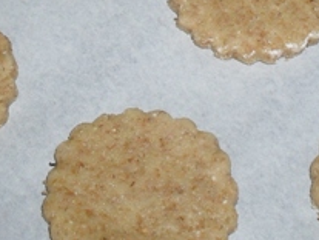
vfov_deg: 13.2
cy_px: -77
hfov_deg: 18.1
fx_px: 997
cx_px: 243
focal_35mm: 108
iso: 200
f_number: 3.2
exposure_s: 1/45
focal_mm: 6.3
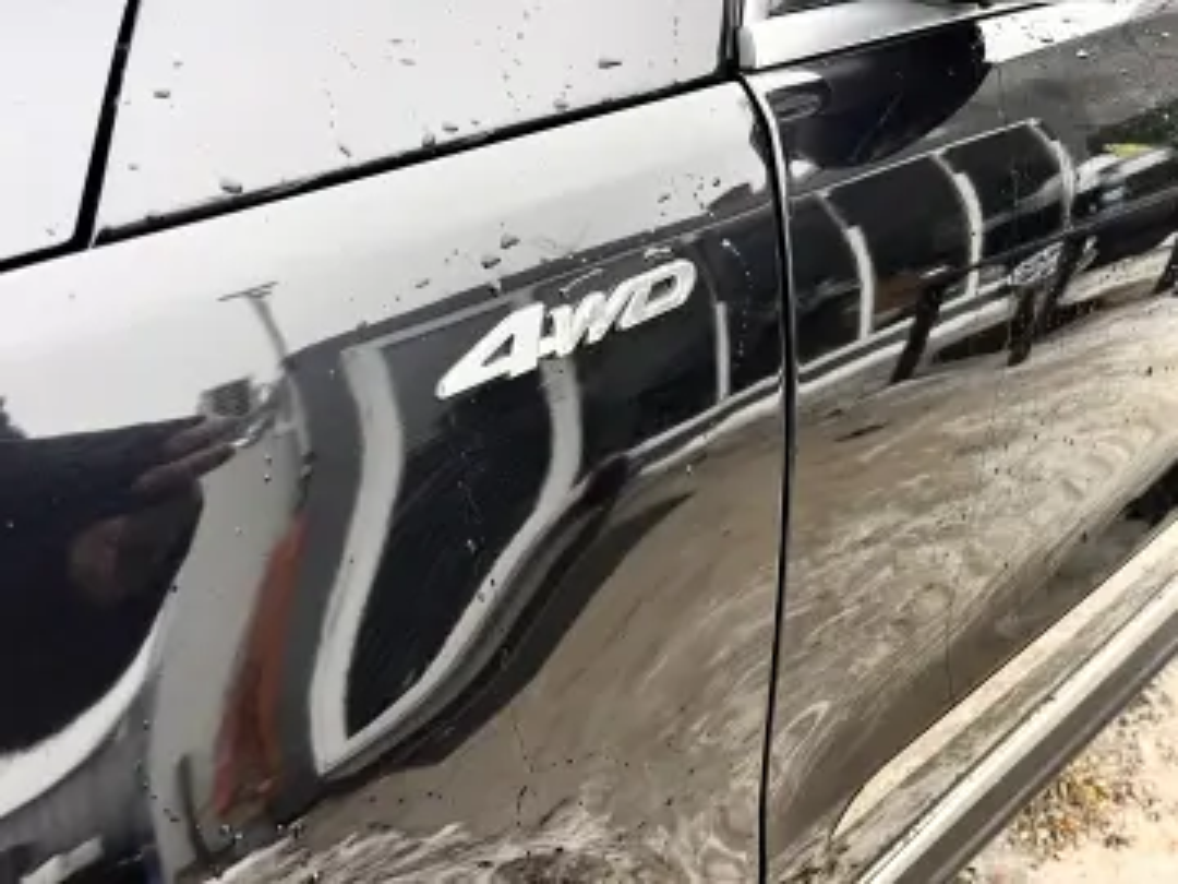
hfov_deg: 67.3
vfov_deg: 53.1
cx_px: 589
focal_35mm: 26
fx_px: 885
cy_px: 442
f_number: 1.6
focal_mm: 5.1
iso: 125
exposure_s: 1/81
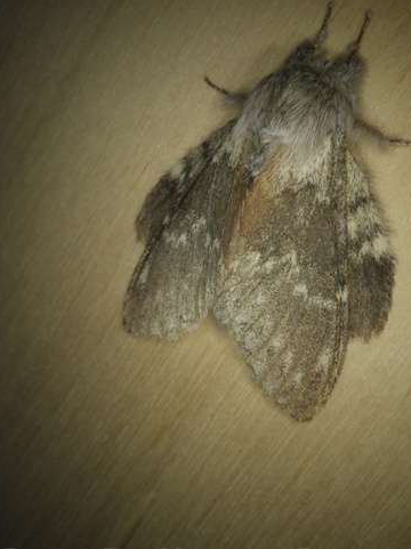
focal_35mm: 42
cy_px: 265
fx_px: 666
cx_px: 223
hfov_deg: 34.3
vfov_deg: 44.8
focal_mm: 6.1
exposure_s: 1/800
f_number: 4.6
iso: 125
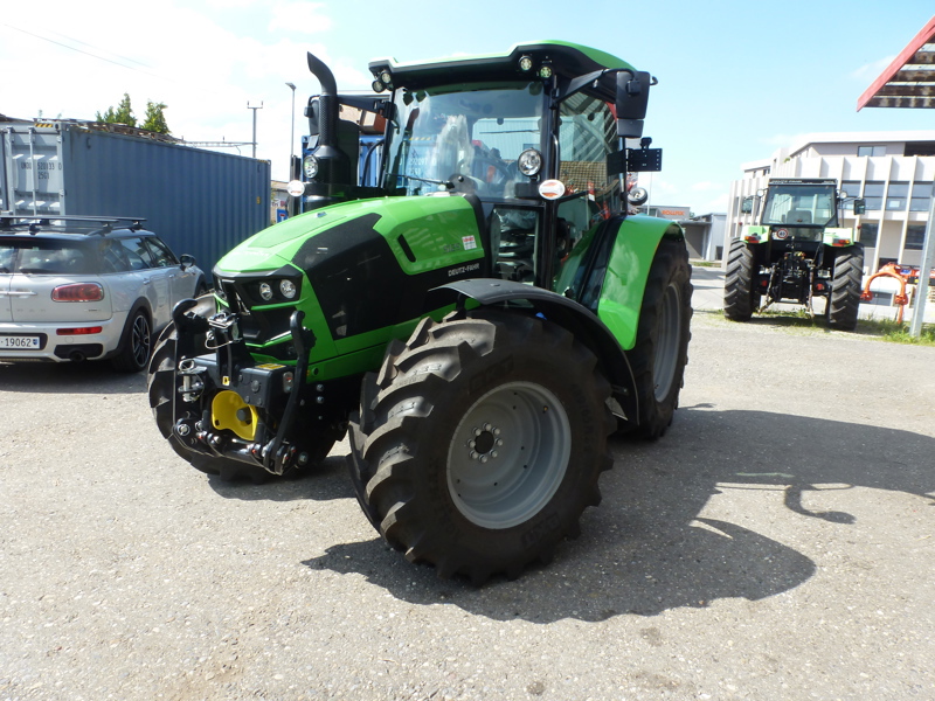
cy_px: 350
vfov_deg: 56.8
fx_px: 648
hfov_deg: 71.6
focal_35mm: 24
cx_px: 468
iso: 100
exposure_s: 1/200
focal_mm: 4.3
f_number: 4
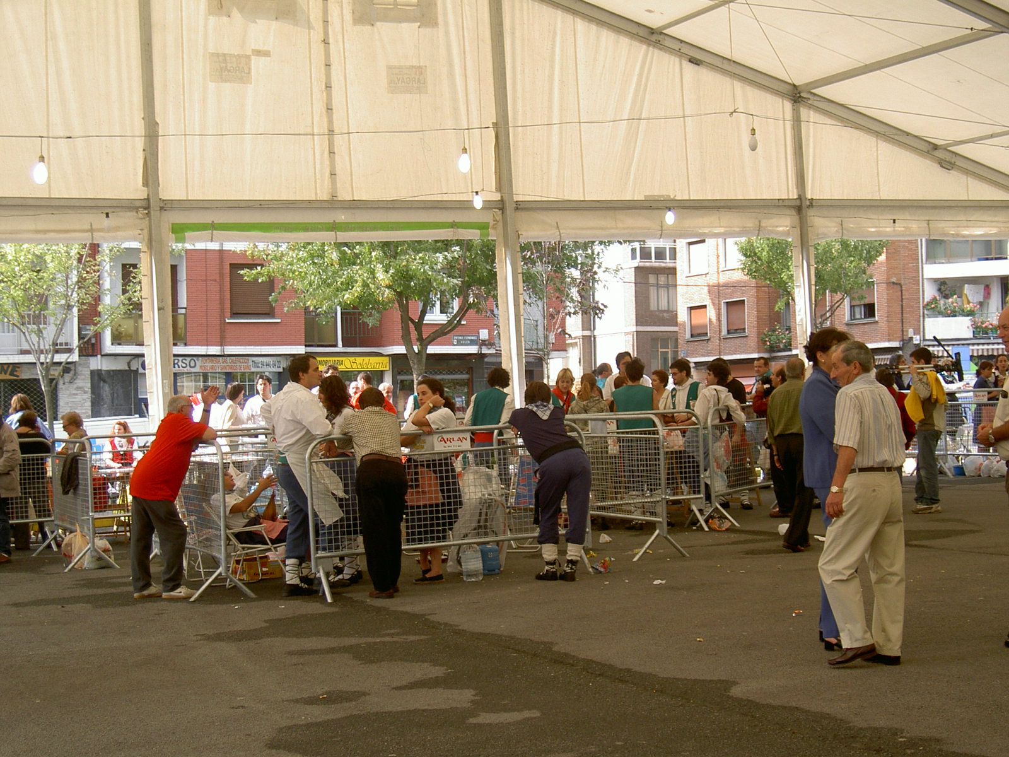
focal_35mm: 55
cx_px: 504
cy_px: 378
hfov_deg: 34.9
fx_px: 1603
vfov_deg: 26.6
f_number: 3.3
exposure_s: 1/244
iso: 100
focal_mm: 11.3
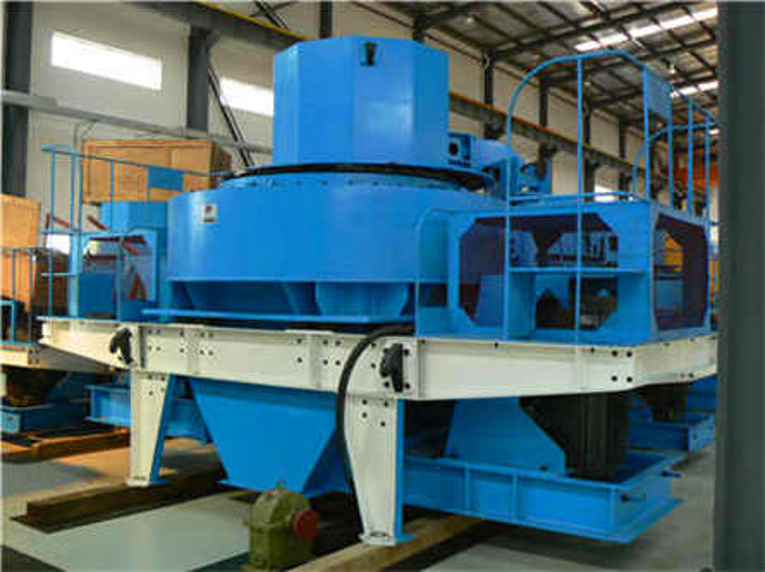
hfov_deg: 51.4
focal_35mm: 36
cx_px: 382
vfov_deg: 39.6
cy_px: 286
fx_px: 795
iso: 100
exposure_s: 1/60
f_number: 3.2
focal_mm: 6
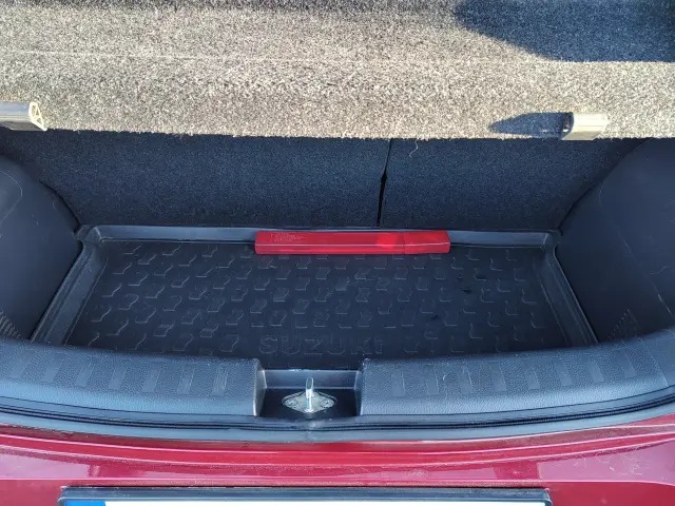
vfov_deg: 58.9
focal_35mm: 23
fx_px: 448
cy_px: 253
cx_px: 338
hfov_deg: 73.9
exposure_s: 1/100
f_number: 1.8
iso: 252
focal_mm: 5.56
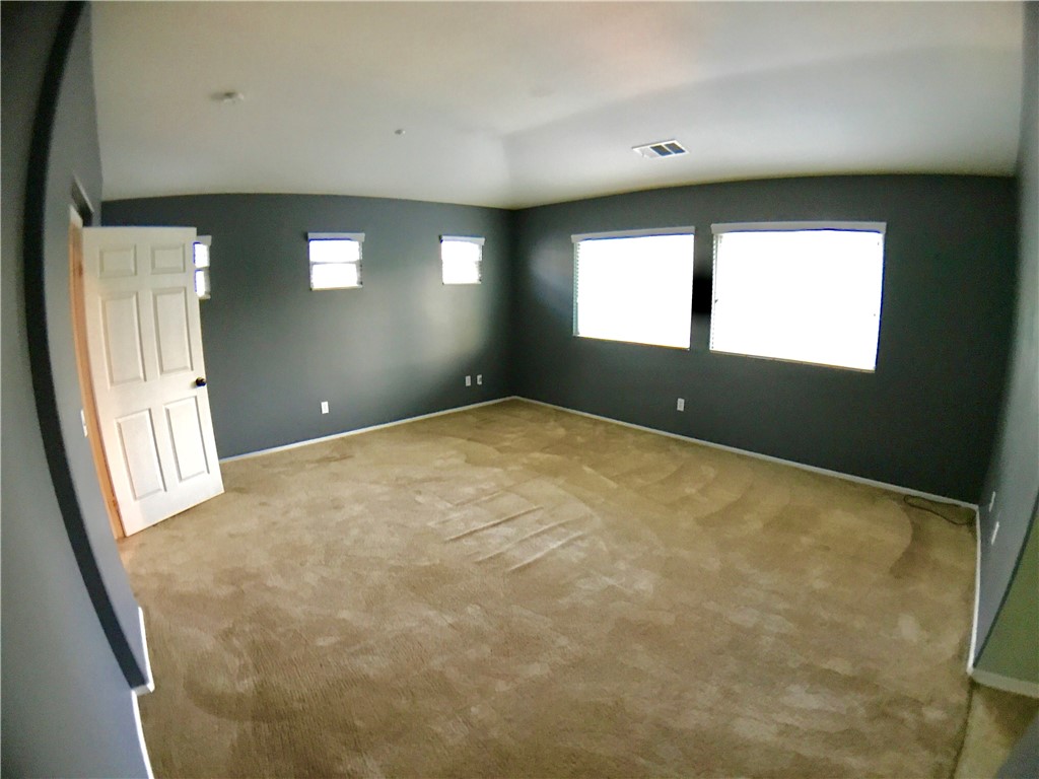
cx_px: 520
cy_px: 390
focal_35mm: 28
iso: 80
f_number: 1.8
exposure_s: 1/5
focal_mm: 3.99
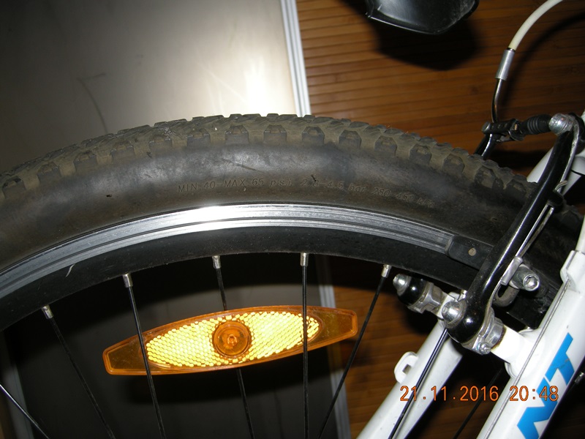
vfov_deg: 39.7
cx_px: 292
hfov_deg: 51.4
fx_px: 608
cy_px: 220
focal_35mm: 36
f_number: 2.7
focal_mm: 7.5
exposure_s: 1/60
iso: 64
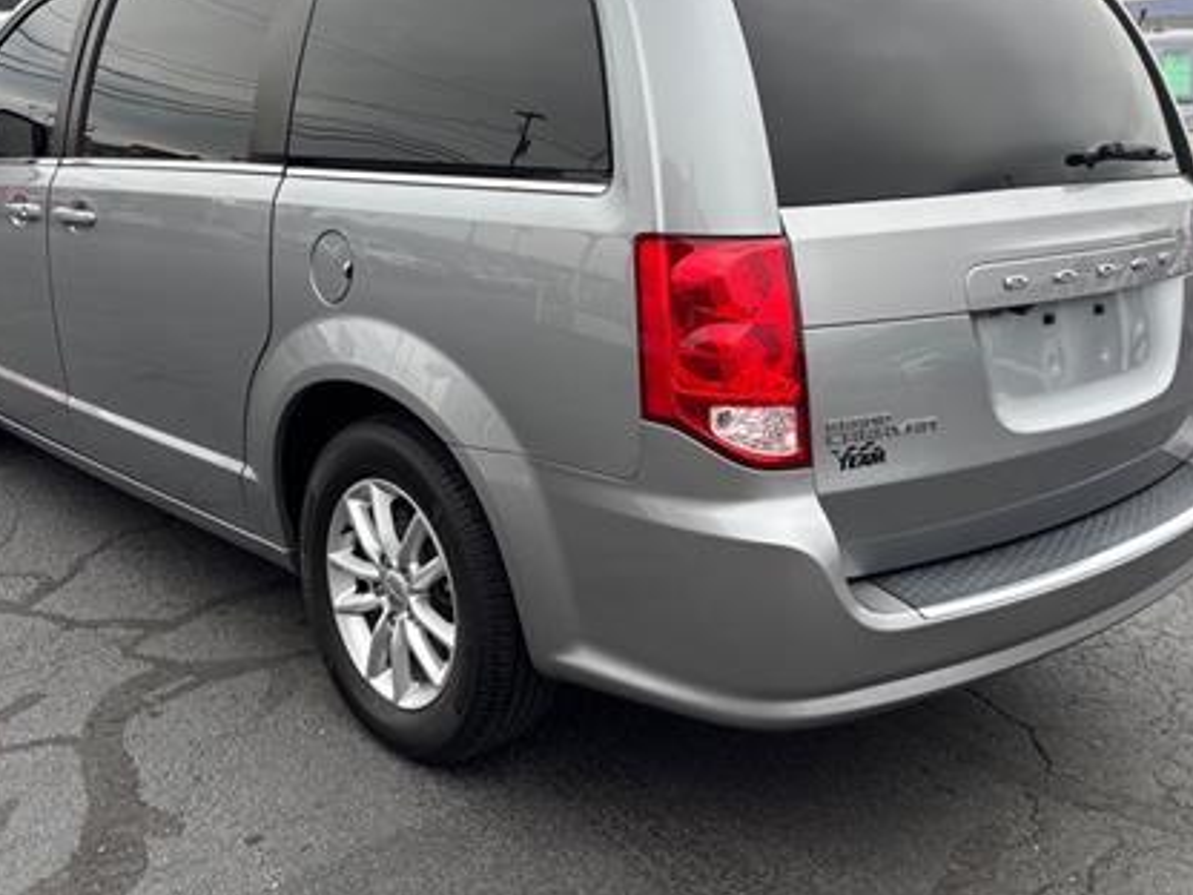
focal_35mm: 40
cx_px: 625
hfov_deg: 46.8
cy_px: 347
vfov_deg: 35.8
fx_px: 1379
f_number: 1.6
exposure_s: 1/574
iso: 50
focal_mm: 5.96
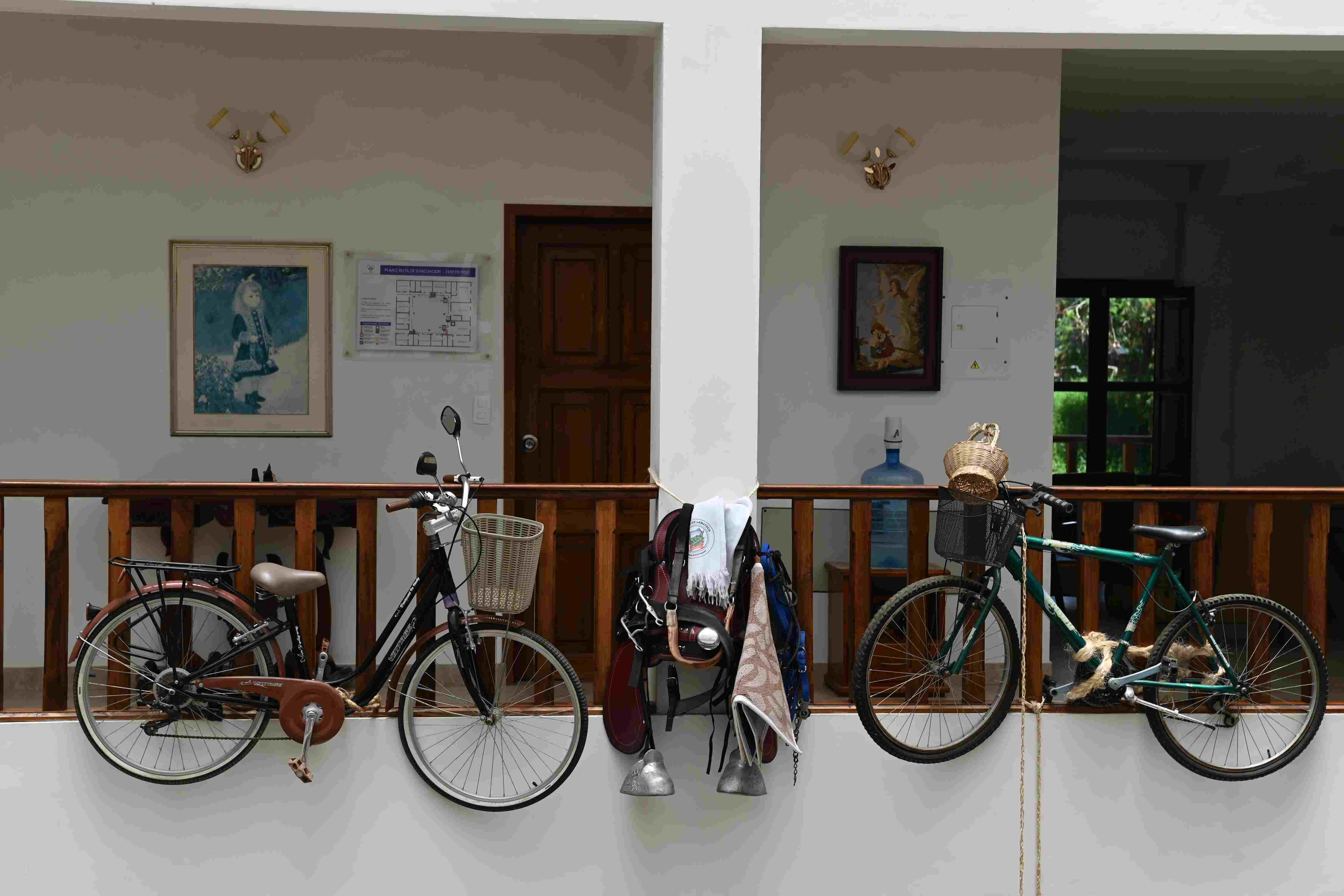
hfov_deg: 33.4
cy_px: 448
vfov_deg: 22.6
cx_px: 672
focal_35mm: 60
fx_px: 2240
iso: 125
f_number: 5.6
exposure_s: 1/250
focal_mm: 60
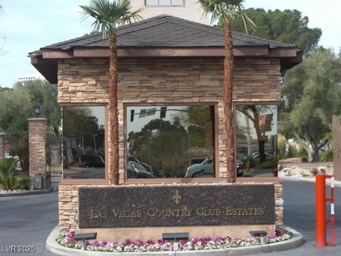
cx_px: 170
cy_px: 128
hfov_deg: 22.0
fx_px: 877
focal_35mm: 89
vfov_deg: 16.6
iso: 50
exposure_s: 1/200
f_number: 4.8
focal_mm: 15.7
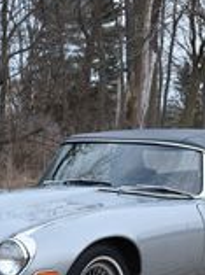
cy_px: 215
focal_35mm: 118
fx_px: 936
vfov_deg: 16.6
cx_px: 53
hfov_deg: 12.5
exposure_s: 1/500
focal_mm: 32
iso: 500
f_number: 8
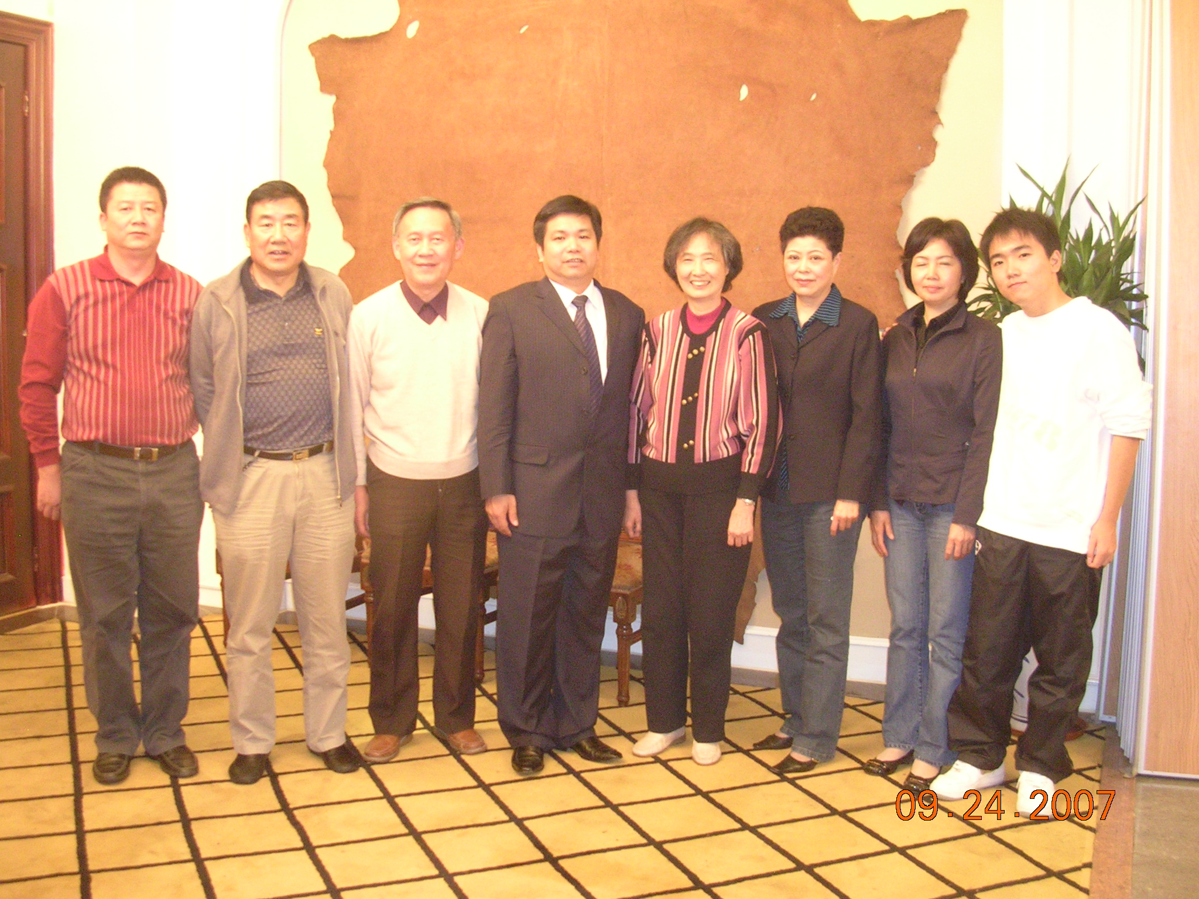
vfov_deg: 37.7
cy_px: 450
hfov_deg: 49.0
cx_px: 600
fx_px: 1316
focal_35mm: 38
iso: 200
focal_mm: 5.8
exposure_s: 1/8.1
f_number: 2.8
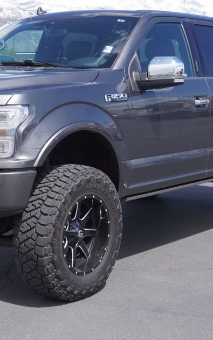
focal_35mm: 77
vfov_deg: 26.9
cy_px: 161
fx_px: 714
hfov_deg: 16.9
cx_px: 68
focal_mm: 31
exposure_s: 1/200
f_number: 9
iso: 100
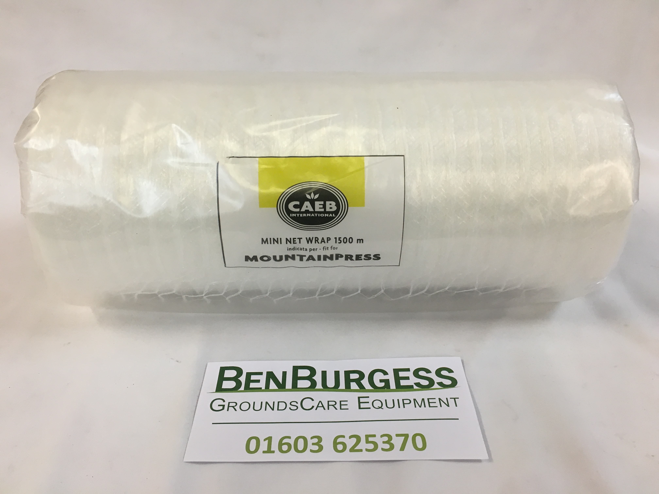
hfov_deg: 61.7
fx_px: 552
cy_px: 247
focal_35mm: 29
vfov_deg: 48.2
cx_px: 330
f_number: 2.2
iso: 100
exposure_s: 1/33
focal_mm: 4.15
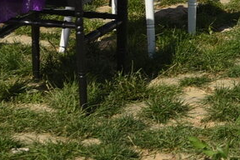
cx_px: 429
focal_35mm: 267
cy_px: -126
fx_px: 1780
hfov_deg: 7.5
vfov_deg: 5.1
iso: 125
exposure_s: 1/1000
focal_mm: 40
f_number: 5.6
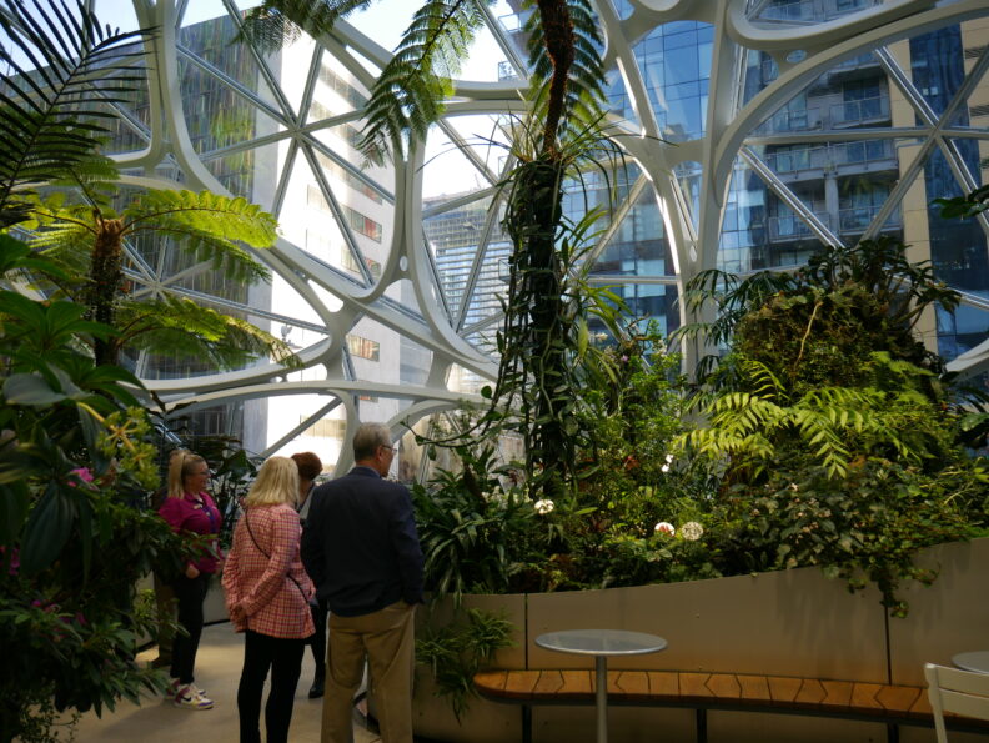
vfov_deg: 49.8
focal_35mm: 28
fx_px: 800
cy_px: 372
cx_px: 494
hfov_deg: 63.4
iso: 200
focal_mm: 14
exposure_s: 1/125
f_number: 3.5
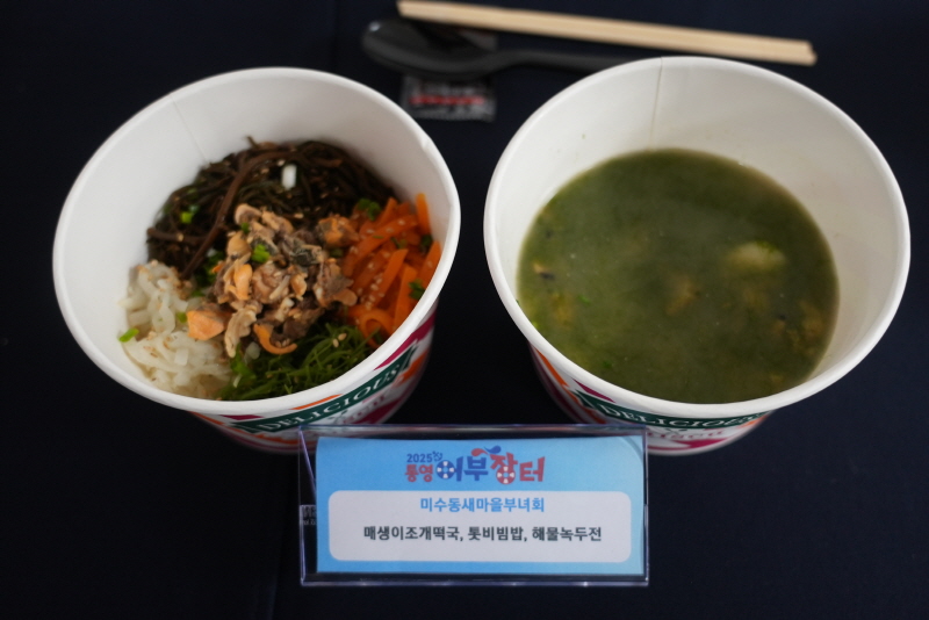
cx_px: 464
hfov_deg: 53.1
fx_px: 929
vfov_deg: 36.9
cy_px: 310
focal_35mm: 36
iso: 1000
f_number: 4
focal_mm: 36
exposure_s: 1/40
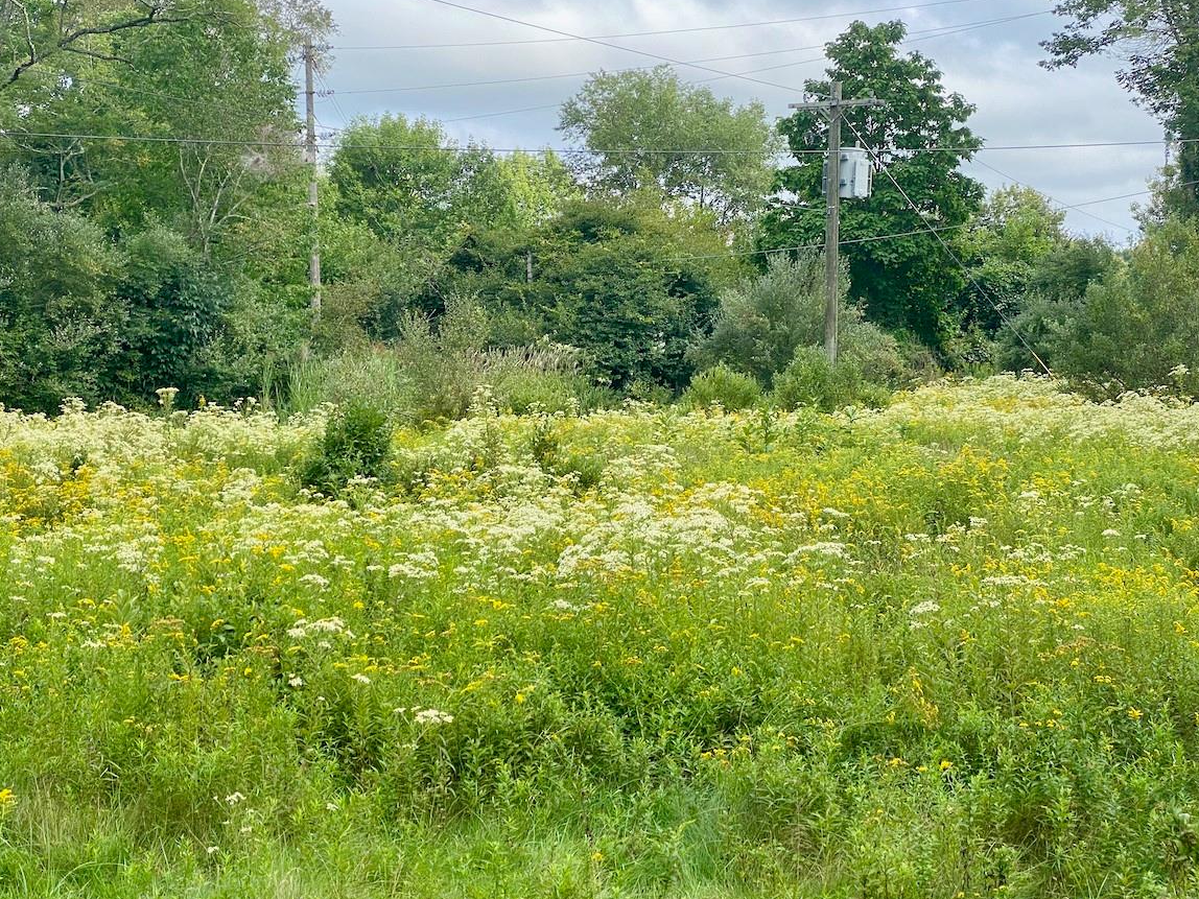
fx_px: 2009
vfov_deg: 25.2
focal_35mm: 58
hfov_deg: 33.2
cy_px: 412
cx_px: 635
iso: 20
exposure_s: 1/1142
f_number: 2
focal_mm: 6
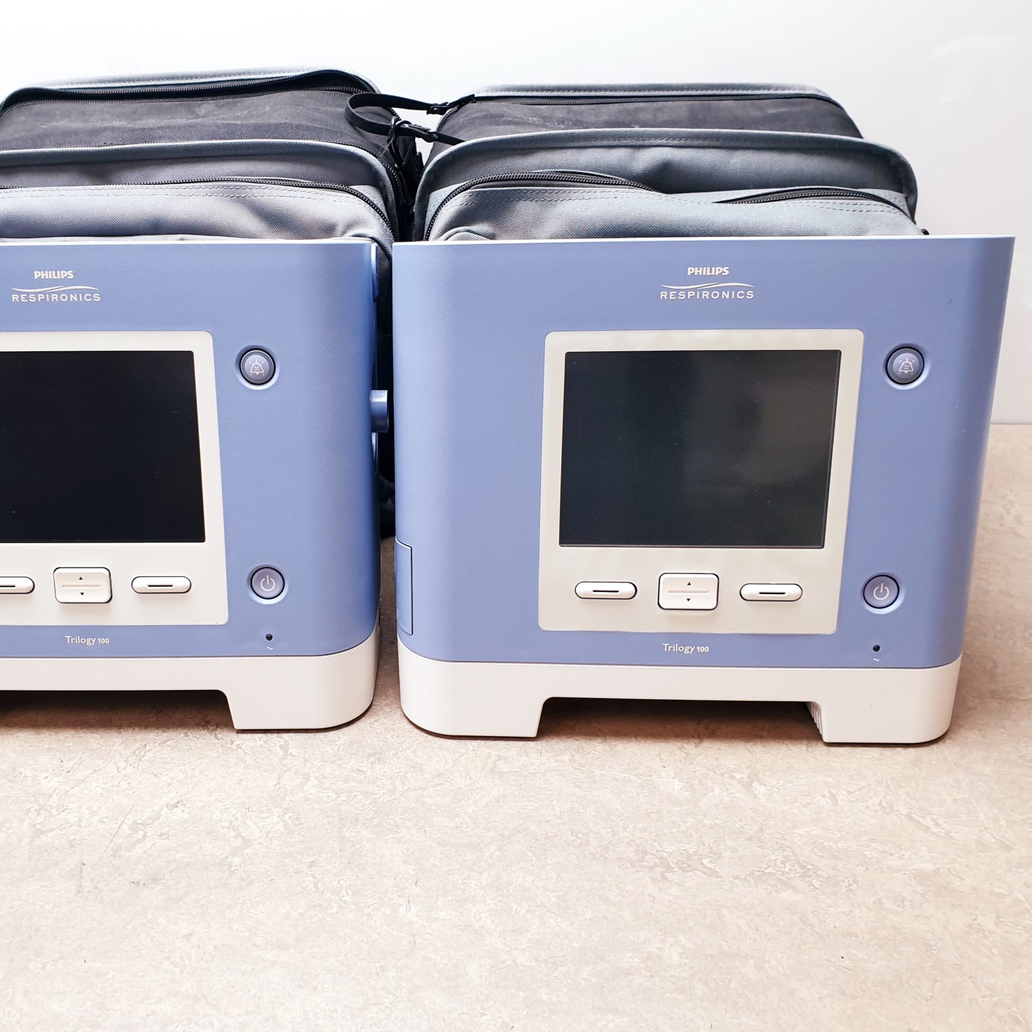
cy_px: 518
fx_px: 1046
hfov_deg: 52.1
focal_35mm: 31
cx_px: 406
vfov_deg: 52.5
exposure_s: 1/50
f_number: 2.4
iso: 125
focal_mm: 4.3
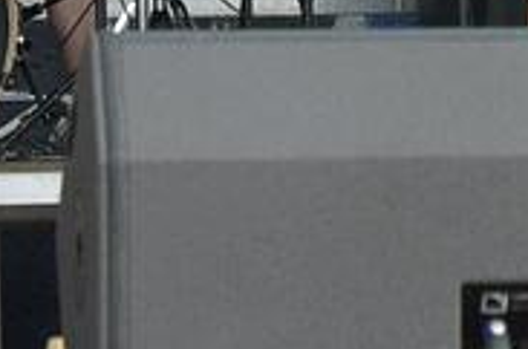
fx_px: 5720
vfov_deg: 3.5
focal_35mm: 391
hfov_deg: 5.3
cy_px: -336
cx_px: 612
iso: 1250
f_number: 5.6
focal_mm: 56
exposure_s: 1/500
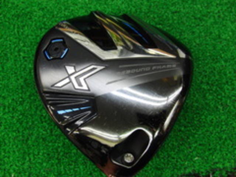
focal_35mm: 37
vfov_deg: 38.7
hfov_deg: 50.1
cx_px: 118
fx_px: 252
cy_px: 88
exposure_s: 1/50
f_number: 3.6
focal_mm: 6.42
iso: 400
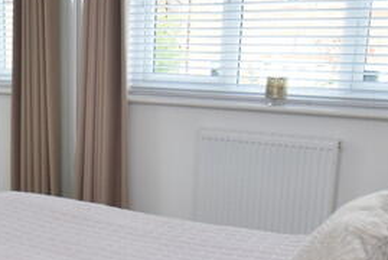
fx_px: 615
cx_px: -17
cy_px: 184
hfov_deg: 31.8
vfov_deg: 23.7
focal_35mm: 57
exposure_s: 1/250
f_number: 3.5
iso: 450
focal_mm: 10
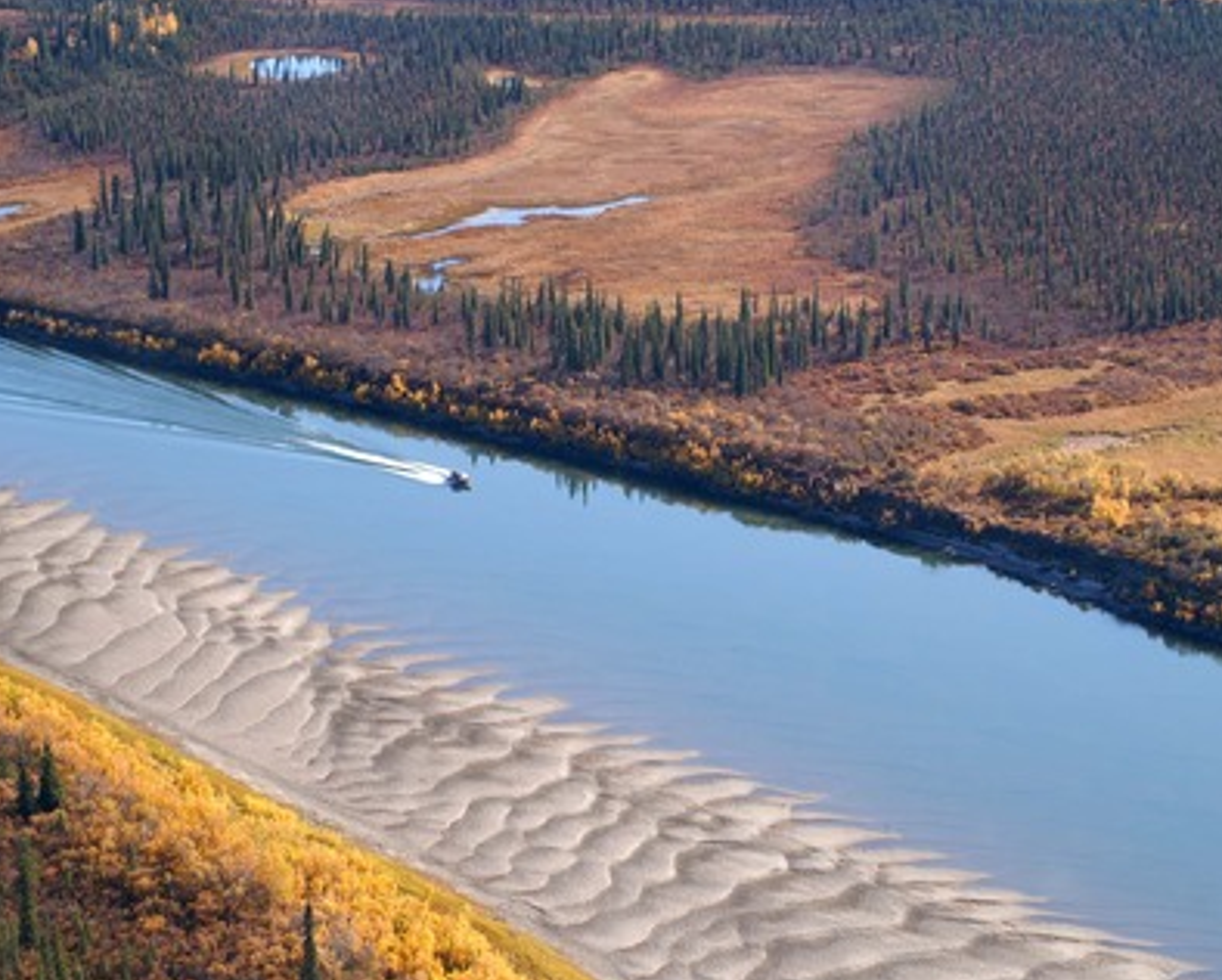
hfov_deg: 21.5
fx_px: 3222
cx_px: 563
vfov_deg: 17.3
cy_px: 493
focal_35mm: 89
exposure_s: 1/160
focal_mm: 50
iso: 100
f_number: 7.1
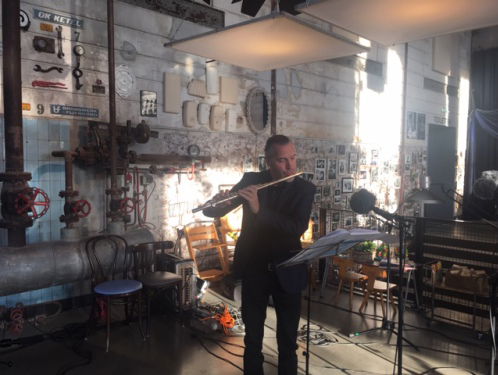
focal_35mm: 29
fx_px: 418
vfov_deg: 48.3
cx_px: 249
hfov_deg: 61.6
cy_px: 188
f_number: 2.2
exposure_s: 1/100
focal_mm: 4.15
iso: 40
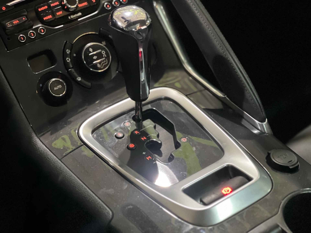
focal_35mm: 77
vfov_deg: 19.1
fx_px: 692
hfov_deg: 25.3
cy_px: 116
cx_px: 156
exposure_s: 1/15
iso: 800
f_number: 2.8
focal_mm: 9
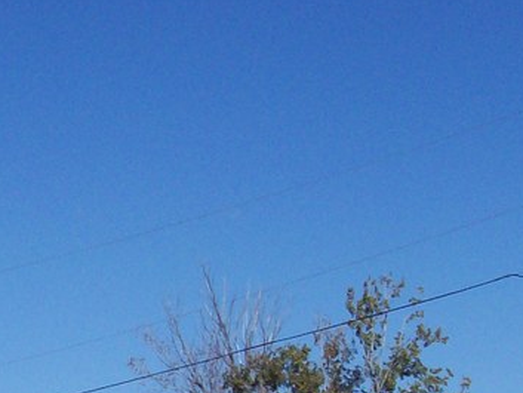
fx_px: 2191
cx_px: -13
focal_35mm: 145
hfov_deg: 13.4
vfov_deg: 10.1
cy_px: 402
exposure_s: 1/1285
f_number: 5.4
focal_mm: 7.6
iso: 80
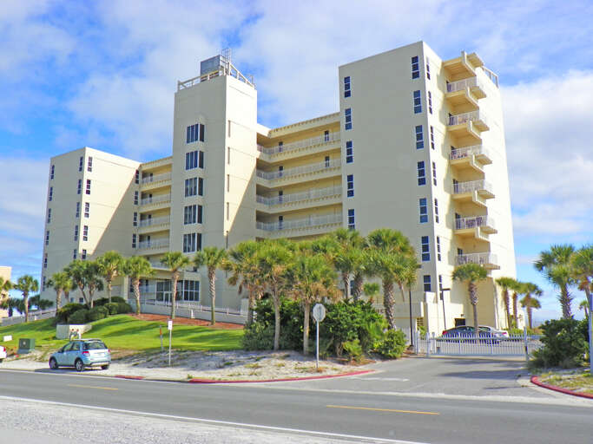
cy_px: 222
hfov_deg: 55.4
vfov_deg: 42.9
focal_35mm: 33
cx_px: 296
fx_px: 565
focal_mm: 5.9
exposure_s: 1/1000
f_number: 2.8
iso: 64
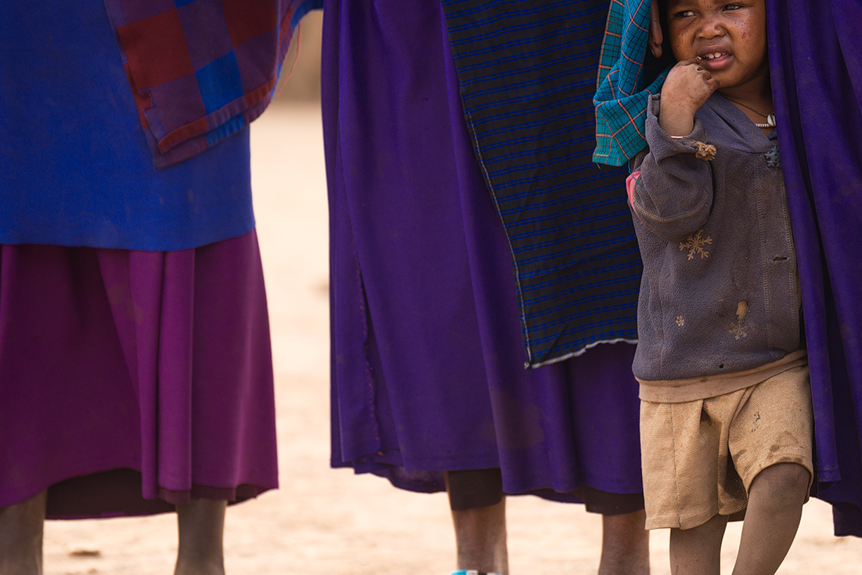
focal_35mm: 298
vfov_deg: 4.6
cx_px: 476
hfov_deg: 6.9
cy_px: 315
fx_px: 7135
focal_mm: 200
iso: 100
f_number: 3.5
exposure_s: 1/500
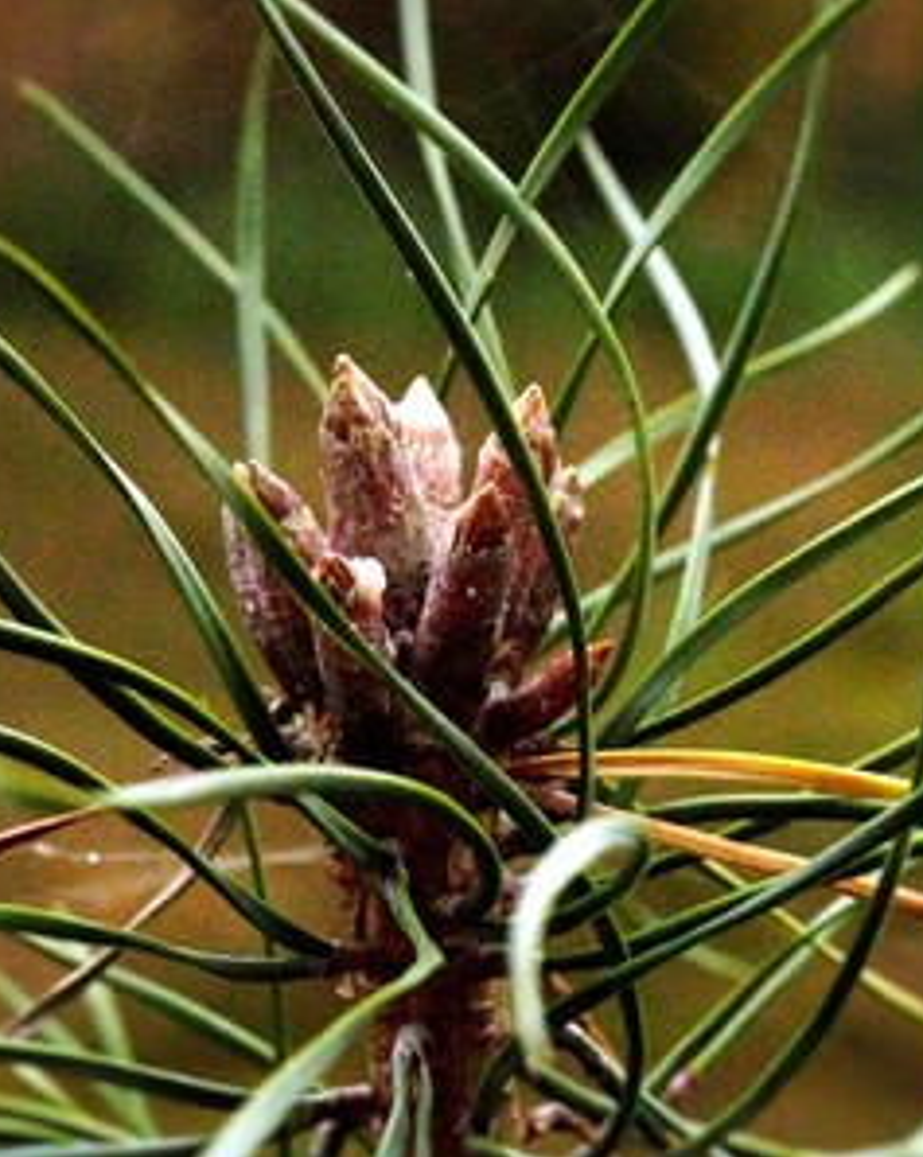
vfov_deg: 14.7
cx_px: 627
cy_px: 563
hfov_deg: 11.7
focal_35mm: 131
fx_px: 4480
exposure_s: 1/3200
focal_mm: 90
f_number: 11
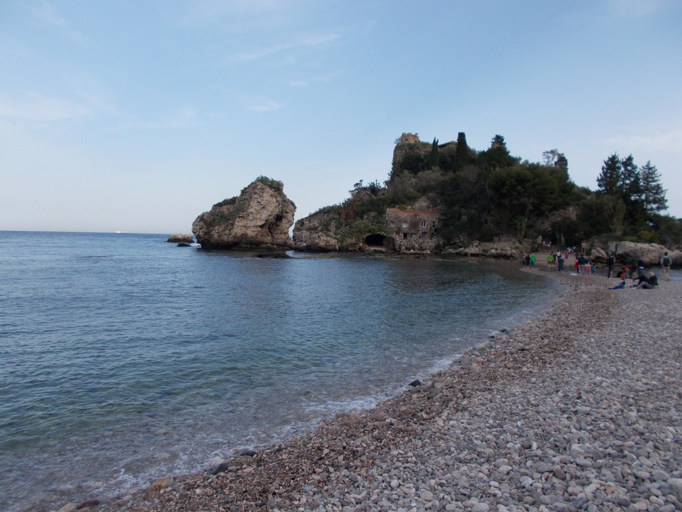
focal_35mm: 26
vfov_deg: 53.1
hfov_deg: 67.3
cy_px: 256
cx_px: 341
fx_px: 512
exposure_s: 1/100
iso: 80
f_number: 8
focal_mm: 4.6
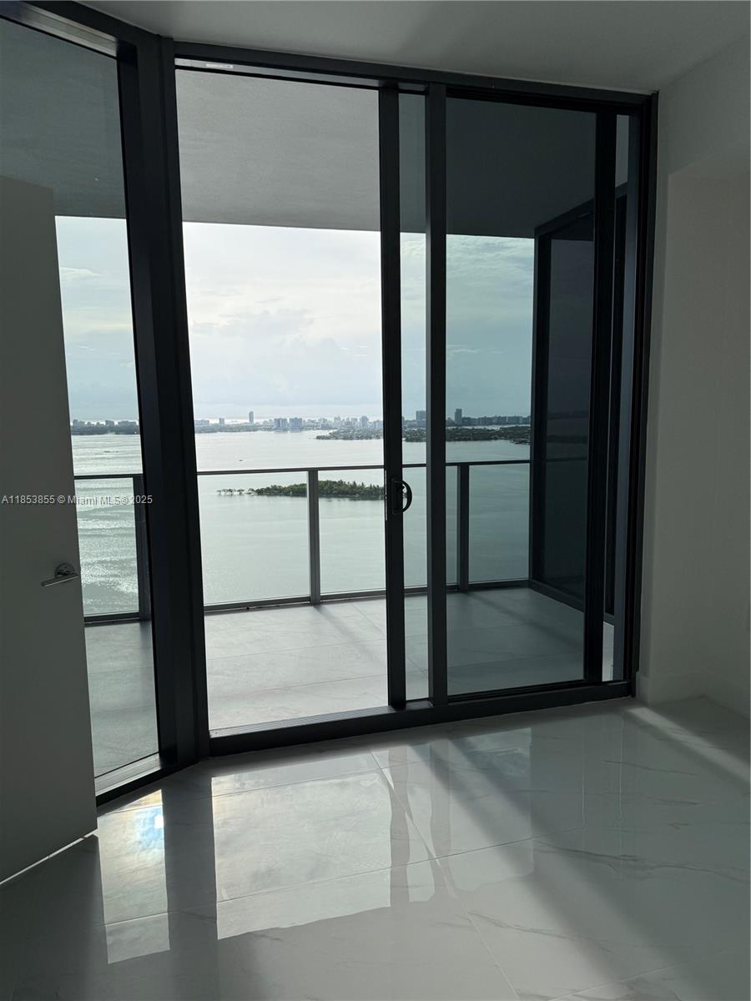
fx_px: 694
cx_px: 376
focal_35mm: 24
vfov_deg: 71.6
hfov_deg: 56.8
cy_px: 500
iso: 80
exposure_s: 1/6173
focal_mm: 6.76
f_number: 1.78
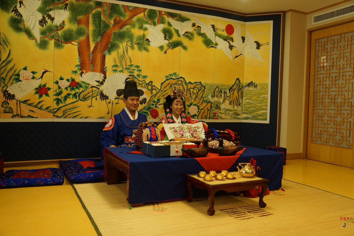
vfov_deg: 40.0
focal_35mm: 33
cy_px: 118
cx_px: 177
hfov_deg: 57.2
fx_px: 325
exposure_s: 1/60
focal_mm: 22
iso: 400
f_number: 4
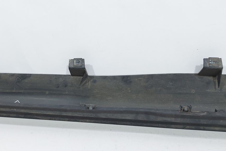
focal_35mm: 40
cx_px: 91
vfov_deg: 33.4
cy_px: 73
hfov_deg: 48.2
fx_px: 251
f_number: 1.8
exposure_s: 1/50
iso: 64
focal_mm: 5.23
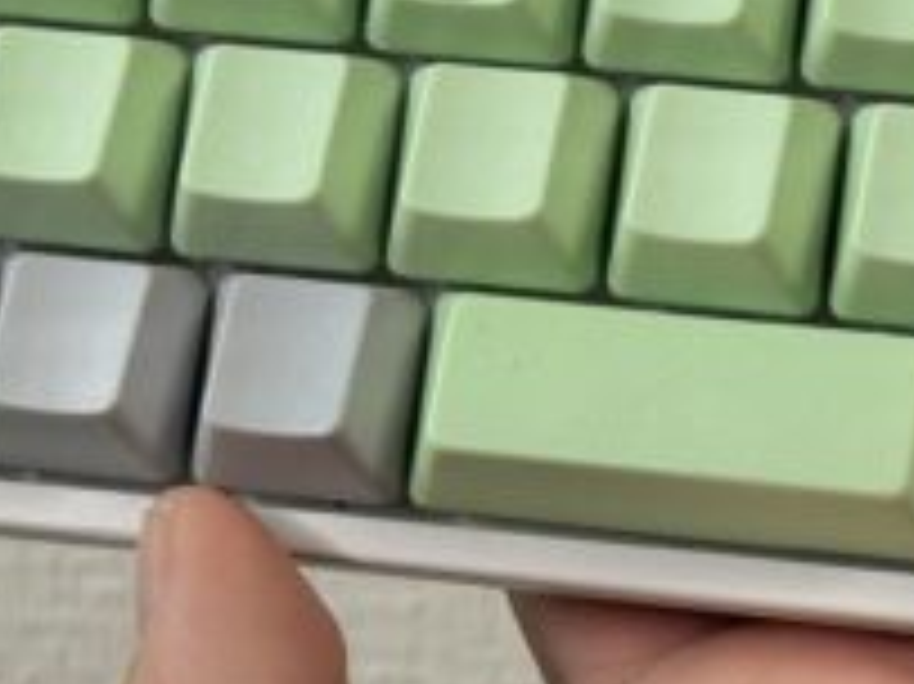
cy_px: -72
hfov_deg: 10.3
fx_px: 4987
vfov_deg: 7.8
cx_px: 1054
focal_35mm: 189
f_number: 1.78
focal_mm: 6.76
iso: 80
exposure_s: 1/50
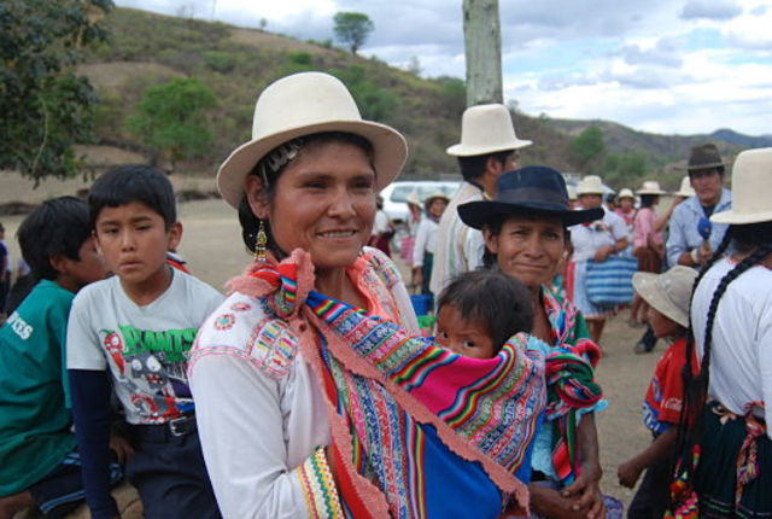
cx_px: 386
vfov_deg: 37.1
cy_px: 260
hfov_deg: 53.0
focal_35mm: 36
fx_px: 774
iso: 140
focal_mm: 24
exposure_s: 1/500
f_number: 3.5
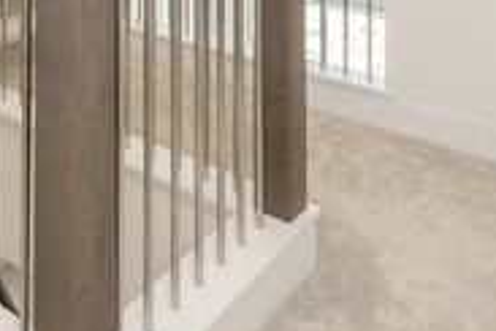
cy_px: -183
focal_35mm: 49
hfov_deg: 38.9
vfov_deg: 22.1
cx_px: 103
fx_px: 675
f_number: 5.6
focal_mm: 14
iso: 250
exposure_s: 1/125
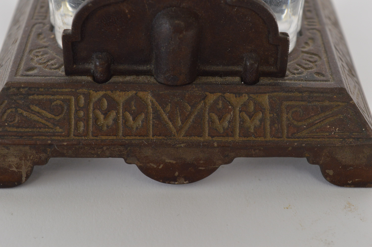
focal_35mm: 82
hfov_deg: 24.6
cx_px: 186
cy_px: 124
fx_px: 852
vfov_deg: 16.5
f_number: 9
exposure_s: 1/80
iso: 800
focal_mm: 55
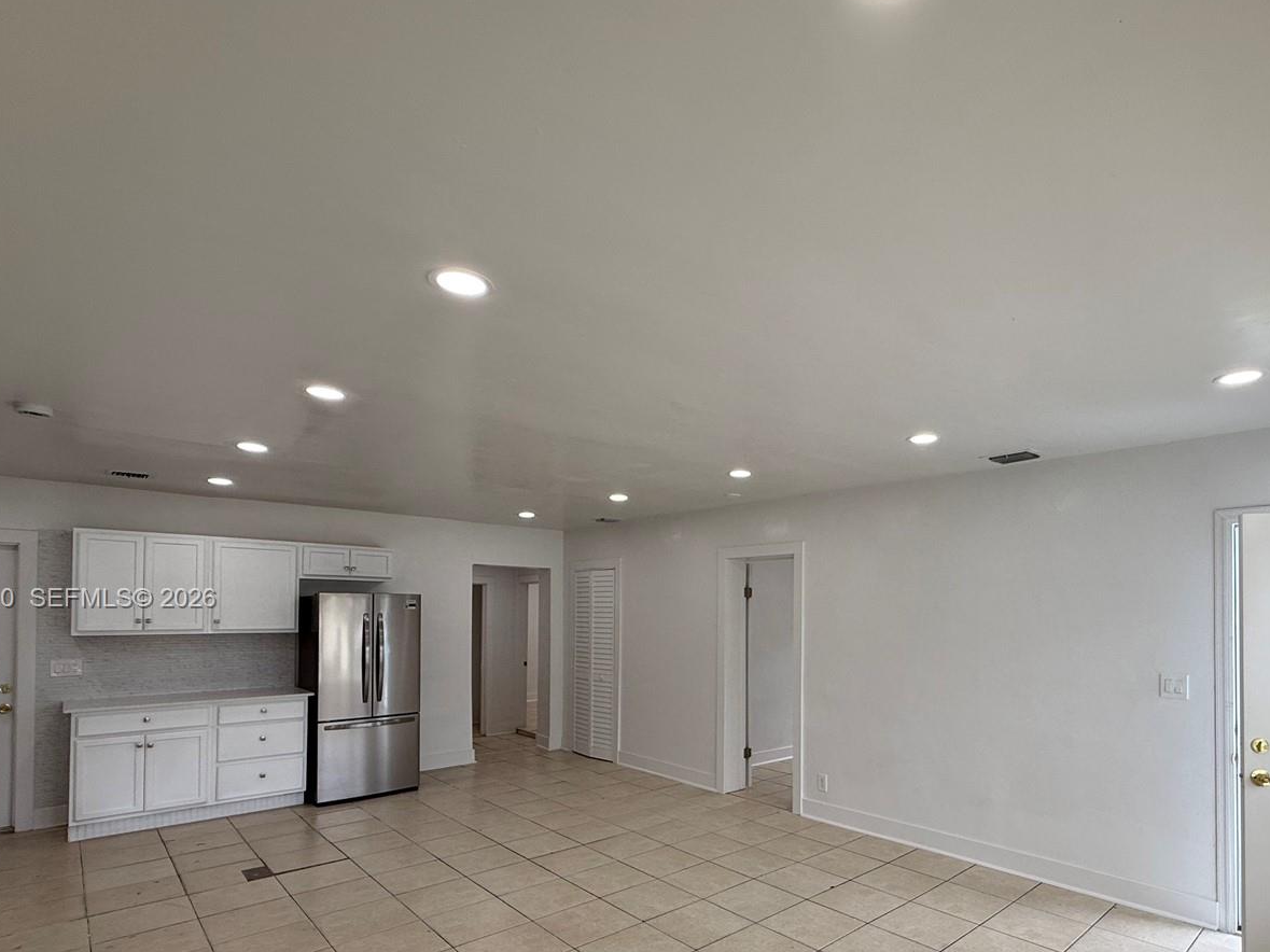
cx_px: 742
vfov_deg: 67.5
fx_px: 697
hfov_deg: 83.9
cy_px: 600
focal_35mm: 19
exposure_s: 1/139
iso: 64
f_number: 2.2
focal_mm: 2.22
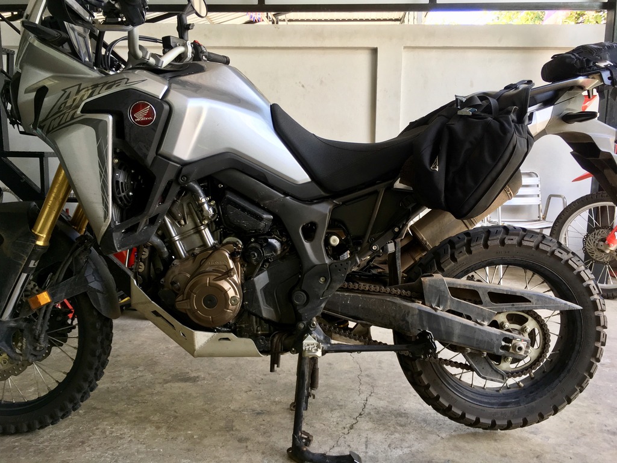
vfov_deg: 48.2
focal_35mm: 29
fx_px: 517
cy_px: 232
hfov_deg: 61.7
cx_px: 308
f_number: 2.2
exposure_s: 1/50
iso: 32
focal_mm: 4.15
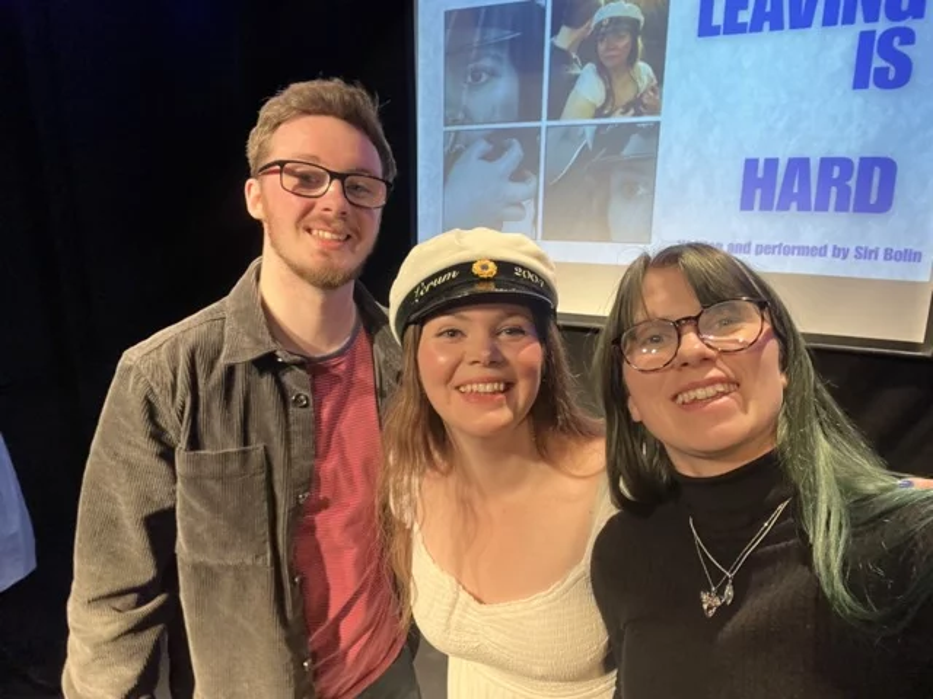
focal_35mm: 23
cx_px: 466
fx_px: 620
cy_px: 350
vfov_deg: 58.9
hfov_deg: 73.9
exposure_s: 1/33
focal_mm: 2.71
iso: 320
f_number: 2.2
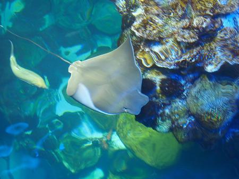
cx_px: 120
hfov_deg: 23.3
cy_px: 90
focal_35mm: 84
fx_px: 580
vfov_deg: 17.6
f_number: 2.8
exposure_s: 1/60
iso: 640
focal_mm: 17.8
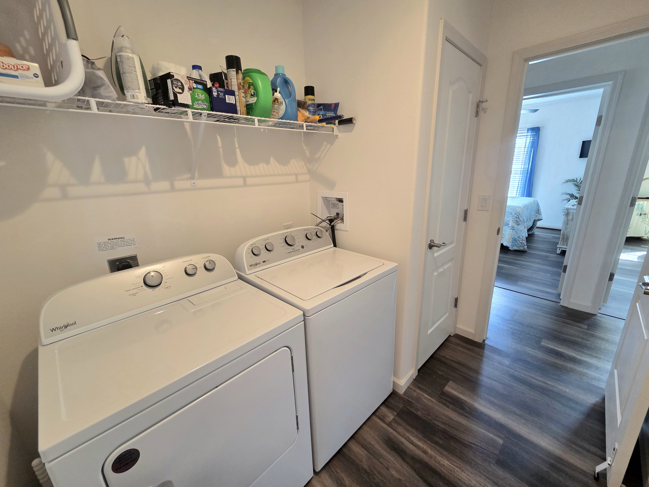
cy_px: 244
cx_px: 324
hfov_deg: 106.2
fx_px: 244
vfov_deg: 89.9
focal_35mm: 13
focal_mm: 2.2
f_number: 2.2
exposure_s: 1/60.2
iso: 200
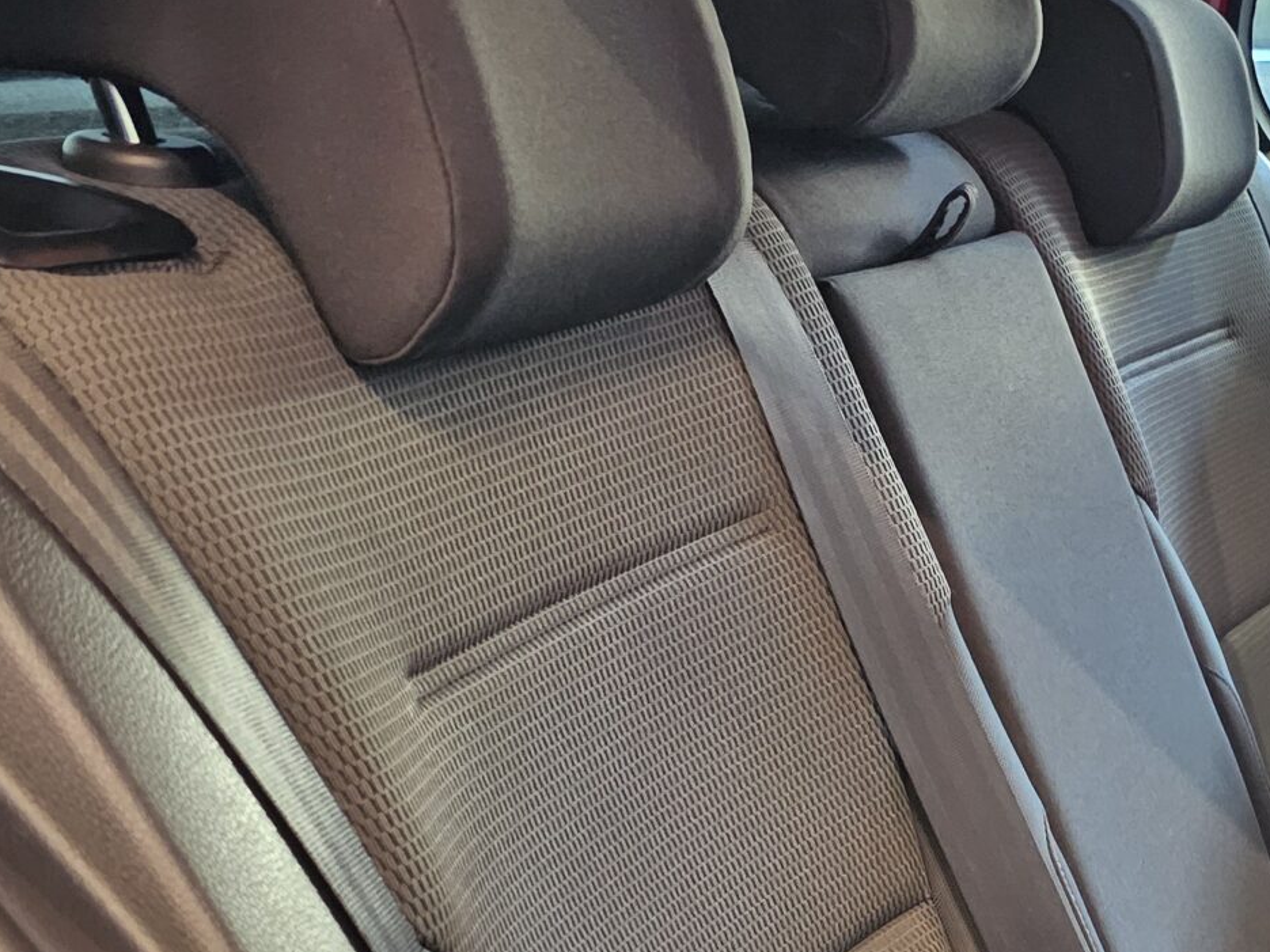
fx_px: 2311
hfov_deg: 28.5
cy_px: 1124
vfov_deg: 21.7
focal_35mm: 63
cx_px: 1322
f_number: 1.7
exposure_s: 1/20
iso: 1600
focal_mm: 6.3
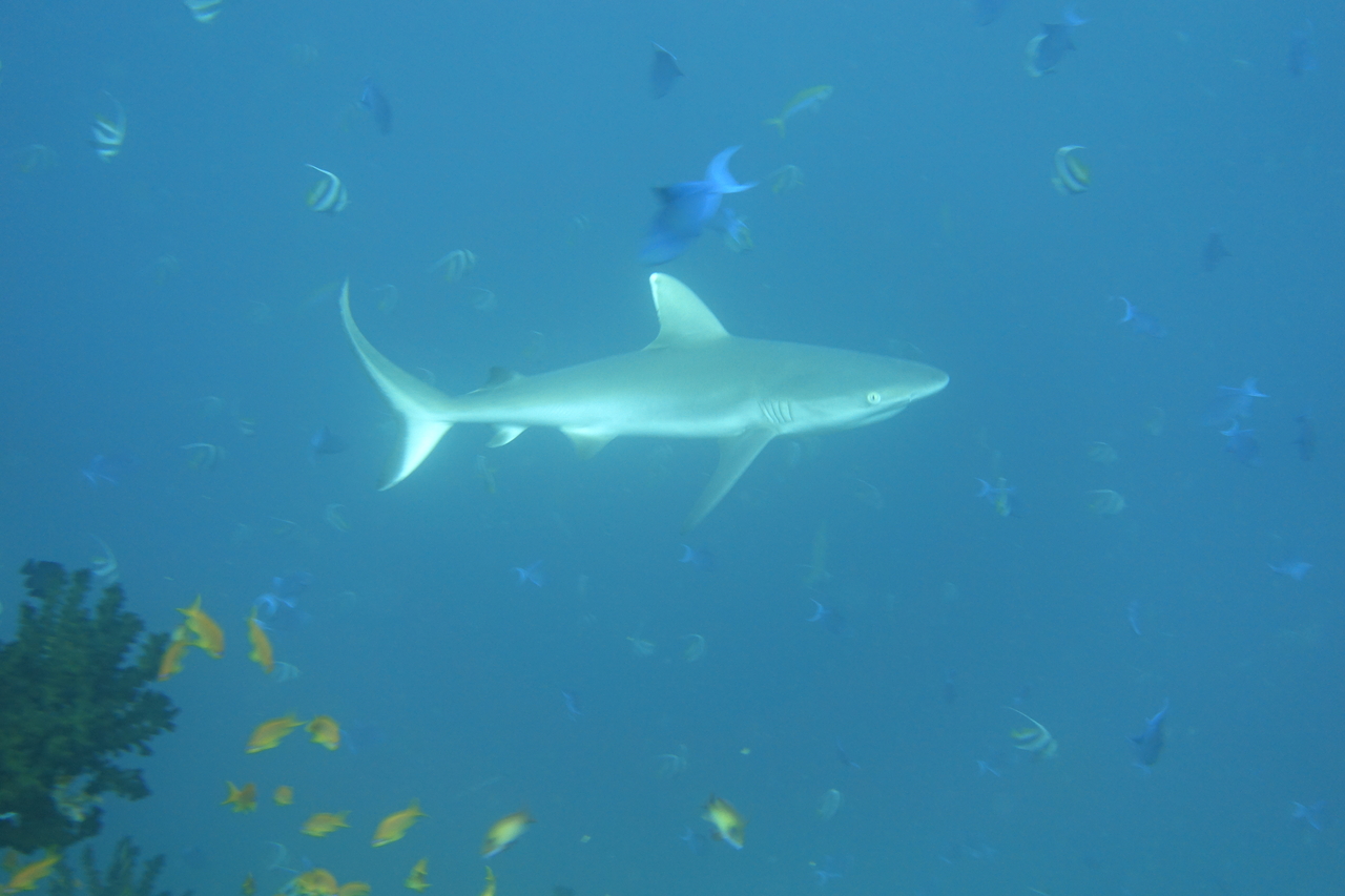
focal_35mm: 42
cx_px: 672
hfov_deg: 46.4
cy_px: 448
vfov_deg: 31.9
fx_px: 1569
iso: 200
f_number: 2.8
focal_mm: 15.52
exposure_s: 1/50
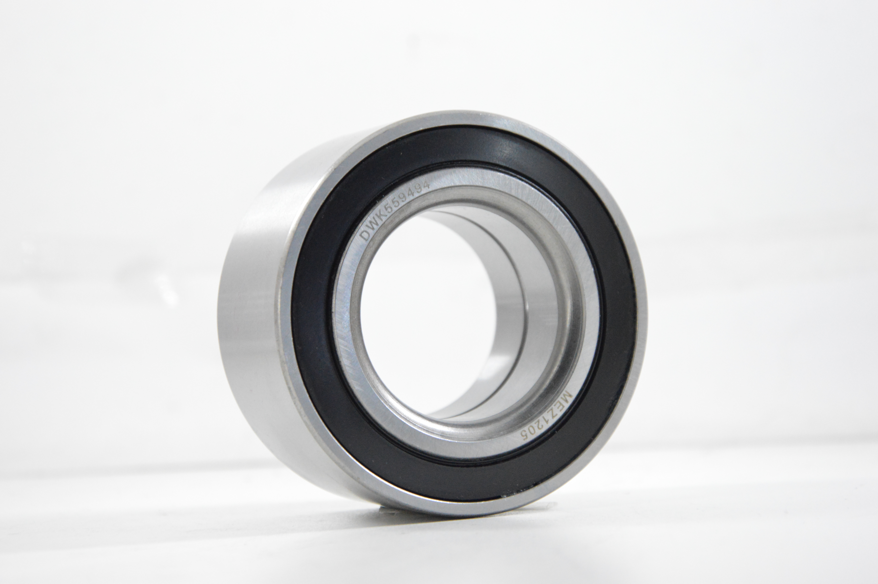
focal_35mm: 93
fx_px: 2266
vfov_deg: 14.7
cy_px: 292
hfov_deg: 21.9
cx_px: 439
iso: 3200
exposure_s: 1/100
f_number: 7.1
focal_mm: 62
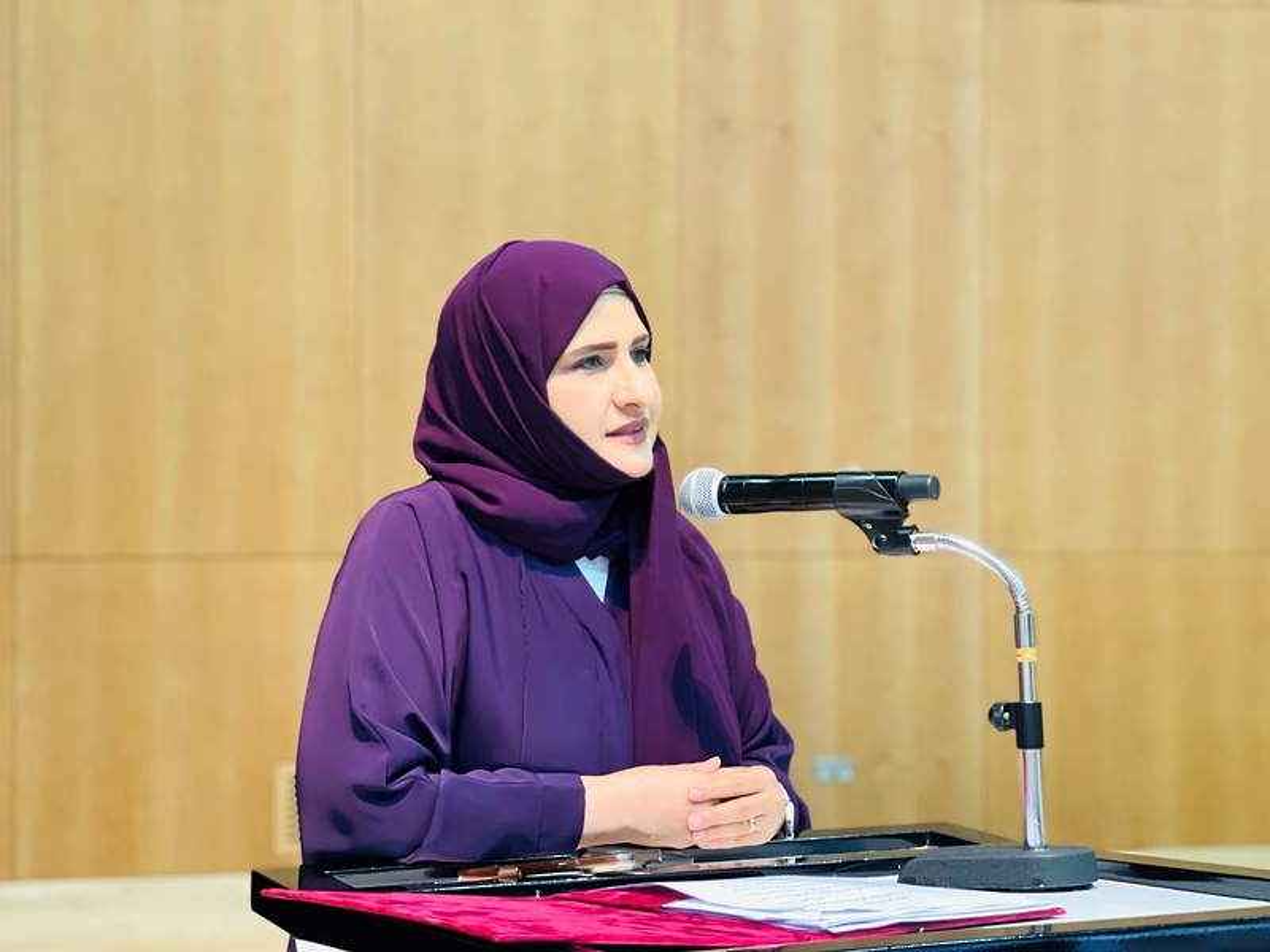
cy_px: 476
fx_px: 2348
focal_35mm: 64
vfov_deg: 22.9
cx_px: 635
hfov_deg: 30.3
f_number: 2.2
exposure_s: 1/33
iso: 250
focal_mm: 7.5
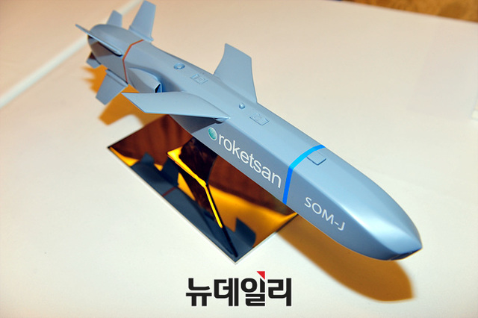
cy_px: 159
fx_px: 504
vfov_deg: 35.0
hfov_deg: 50.7
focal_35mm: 38
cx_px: 239
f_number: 5
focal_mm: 38
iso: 640
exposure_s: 1/60
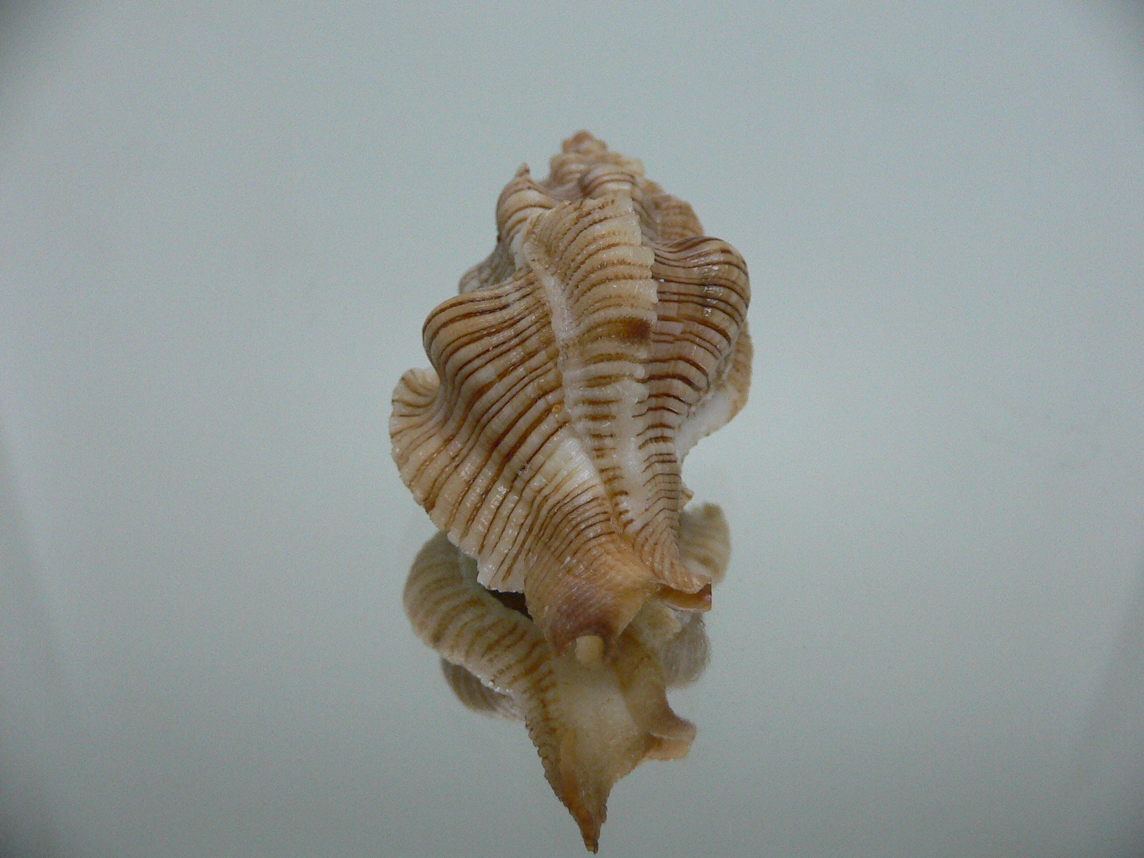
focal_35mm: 35
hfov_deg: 52.6
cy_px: 429
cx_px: 572
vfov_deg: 40.7
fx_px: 1157
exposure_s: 1/60
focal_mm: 4.6
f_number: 2.8
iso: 200
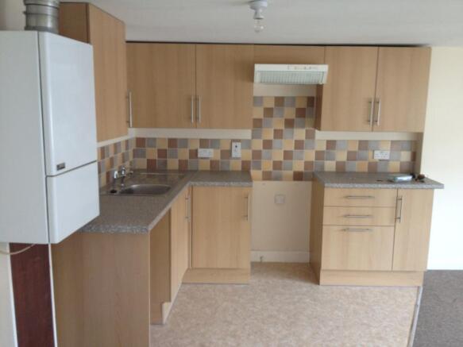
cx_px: 232
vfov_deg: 40.7
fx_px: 468
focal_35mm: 35
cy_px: 174
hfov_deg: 52.6
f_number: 2.4
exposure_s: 1/20
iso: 100
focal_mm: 4.28
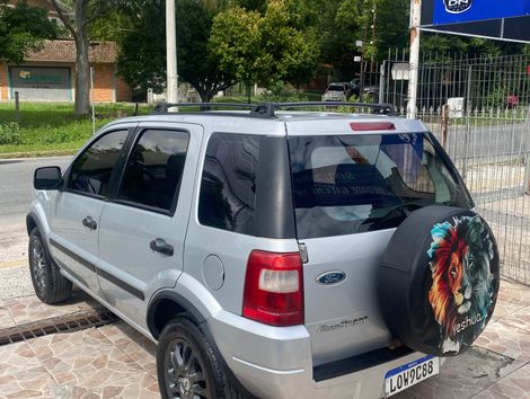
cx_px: 265
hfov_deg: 67.2
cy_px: 200
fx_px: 399
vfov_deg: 53.2
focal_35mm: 26
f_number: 1.8
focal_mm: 4.25
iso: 32
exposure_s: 1/1898
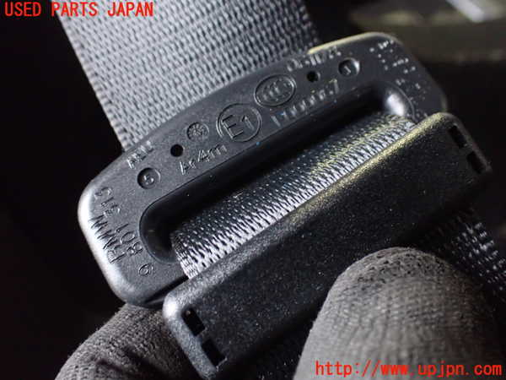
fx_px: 439
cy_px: 190
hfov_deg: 60.0
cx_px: 253
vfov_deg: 46.8
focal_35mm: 30
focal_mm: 5.4
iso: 1000
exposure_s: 1/30
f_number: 2.3
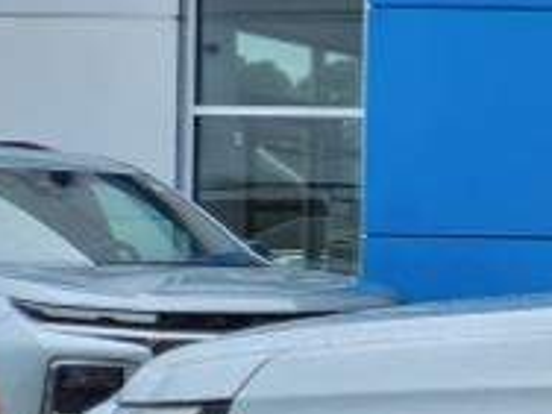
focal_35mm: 147
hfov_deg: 11.5
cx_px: 1236
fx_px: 2344
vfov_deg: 10.1
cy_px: 223
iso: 40
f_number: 1.9
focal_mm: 3.58
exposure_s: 1/2000
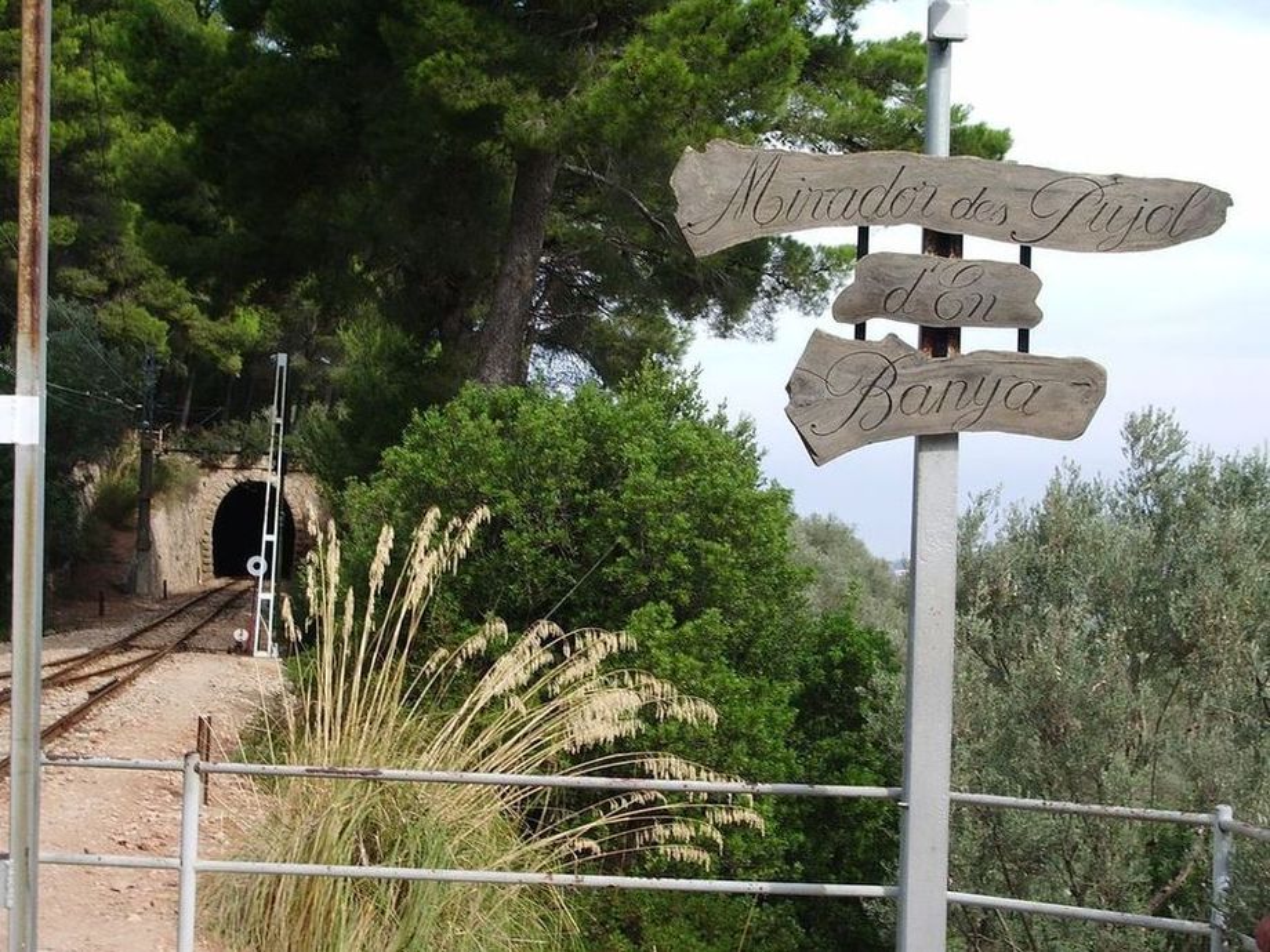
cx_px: 635
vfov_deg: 23.7
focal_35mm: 62
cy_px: 476
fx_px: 2275
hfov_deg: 31.2
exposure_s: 1/125
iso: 50
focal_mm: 10.2
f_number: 5.6
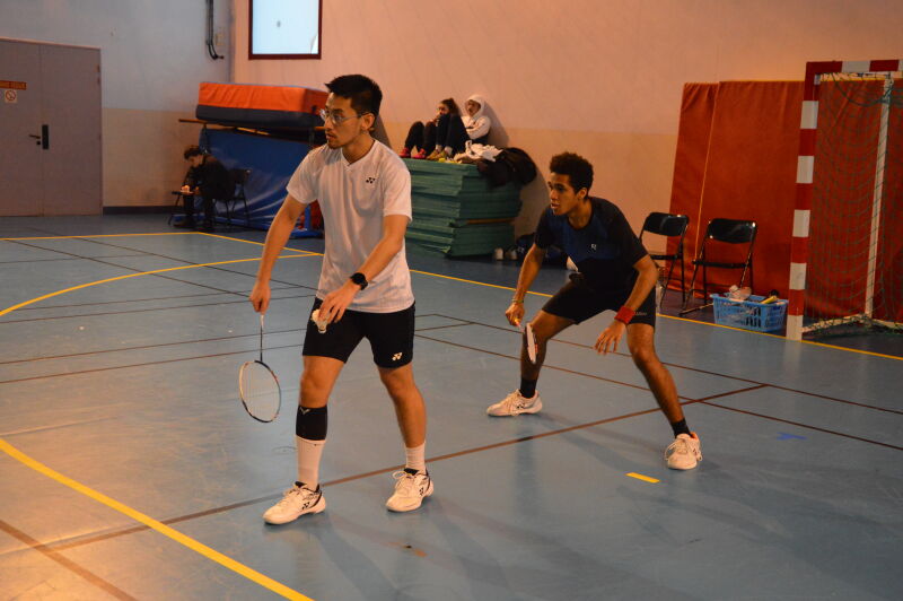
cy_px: 300
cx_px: 452
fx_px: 1203
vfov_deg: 28.0
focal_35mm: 48
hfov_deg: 41.1
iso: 3200
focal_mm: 32
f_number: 4.2
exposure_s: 1/250
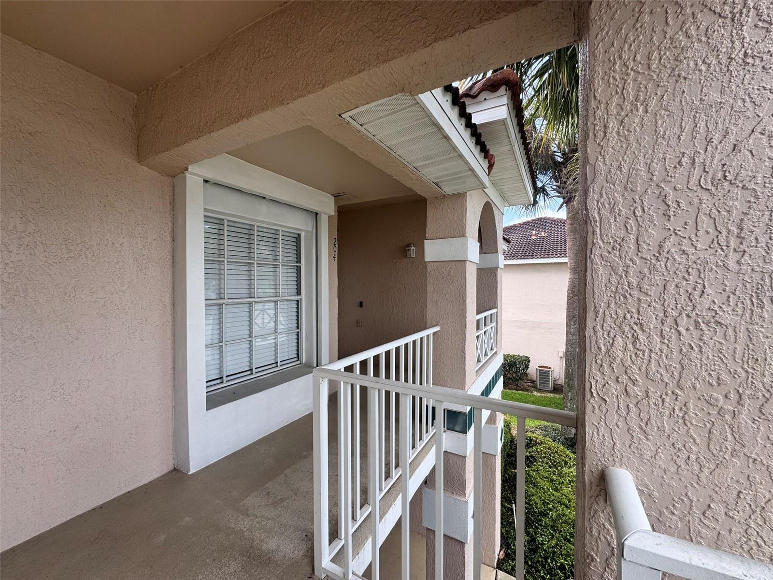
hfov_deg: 102.1
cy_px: 290
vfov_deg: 85.7
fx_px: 313
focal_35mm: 14
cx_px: 386
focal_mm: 2.22
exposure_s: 1/343
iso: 40
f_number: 2.2
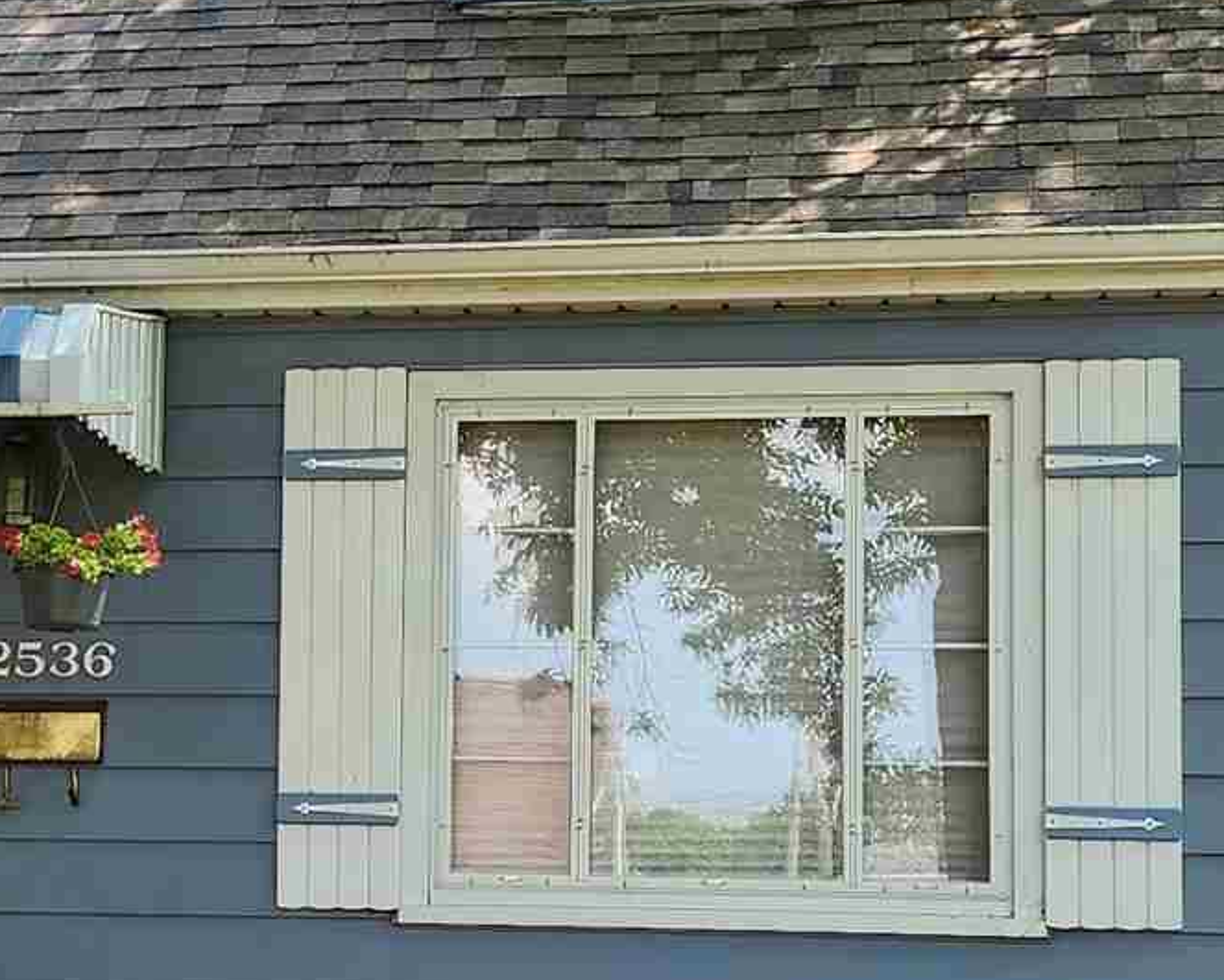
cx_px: 20
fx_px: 3769
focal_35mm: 104
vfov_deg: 14.8
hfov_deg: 18.0
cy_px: 653
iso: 12
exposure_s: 1/181
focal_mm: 6.4
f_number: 1.8
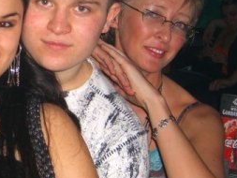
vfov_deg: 13.6
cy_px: 72
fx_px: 747
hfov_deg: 17.6
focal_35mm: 109
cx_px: -2
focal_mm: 9.5
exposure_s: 1/60
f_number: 3.1
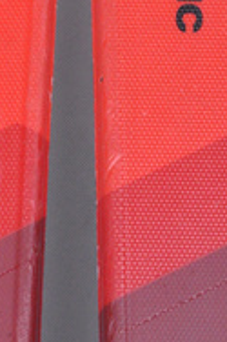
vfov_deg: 5.5
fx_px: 3574
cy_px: 27
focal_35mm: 377
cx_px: 72
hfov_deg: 3.6
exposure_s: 1/125
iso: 3200
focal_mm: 105
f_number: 9.5
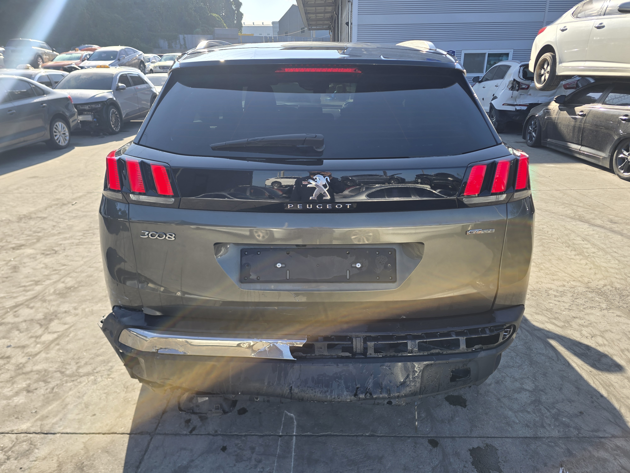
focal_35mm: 23
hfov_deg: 73.9
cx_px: 315
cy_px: 236
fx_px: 419
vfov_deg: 58.9
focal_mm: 6.3
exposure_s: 1/347
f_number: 1.7
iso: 12
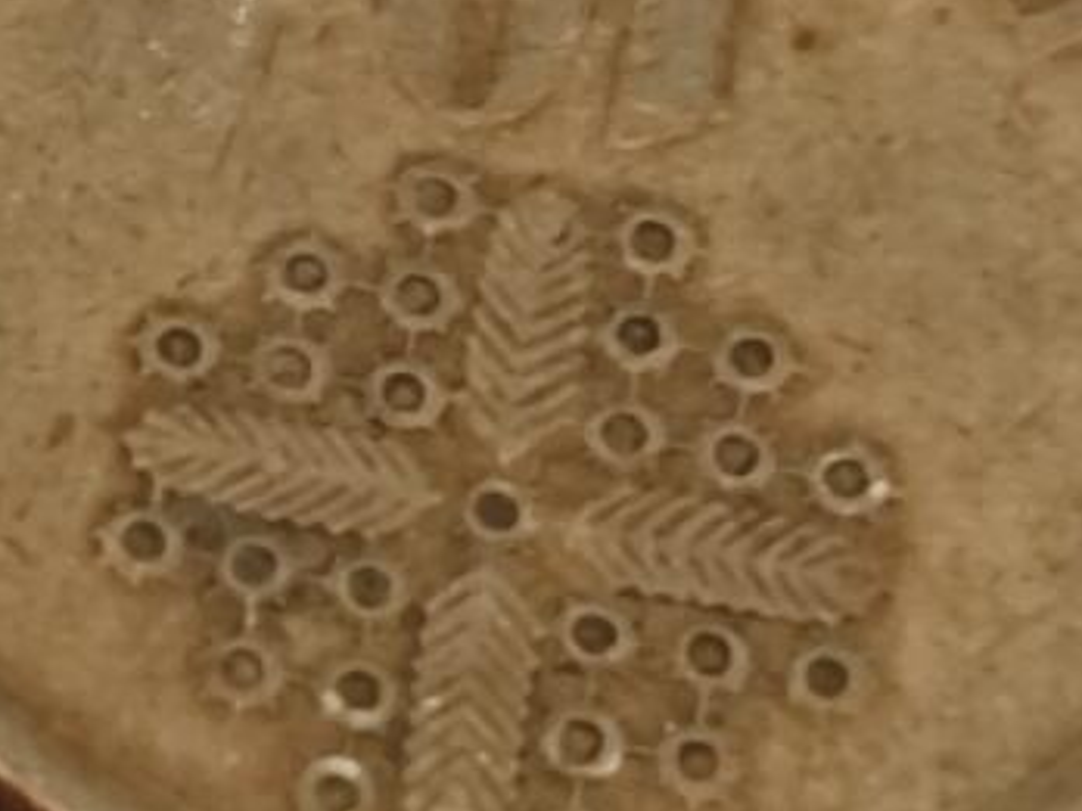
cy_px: 16
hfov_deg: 6.6
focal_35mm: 302
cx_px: 522
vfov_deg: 4.9
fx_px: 9440
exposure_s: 1/37.5
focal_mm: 8.7
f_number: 1.9
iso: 640
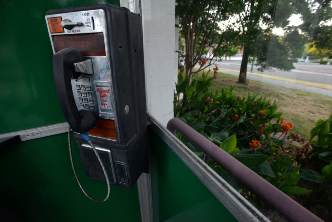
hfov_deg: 93.3
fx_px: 157
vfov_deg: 70.5
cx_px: 166
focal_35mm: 17
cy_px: 111
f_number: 8
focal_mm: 17
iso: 800
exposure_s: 1/60
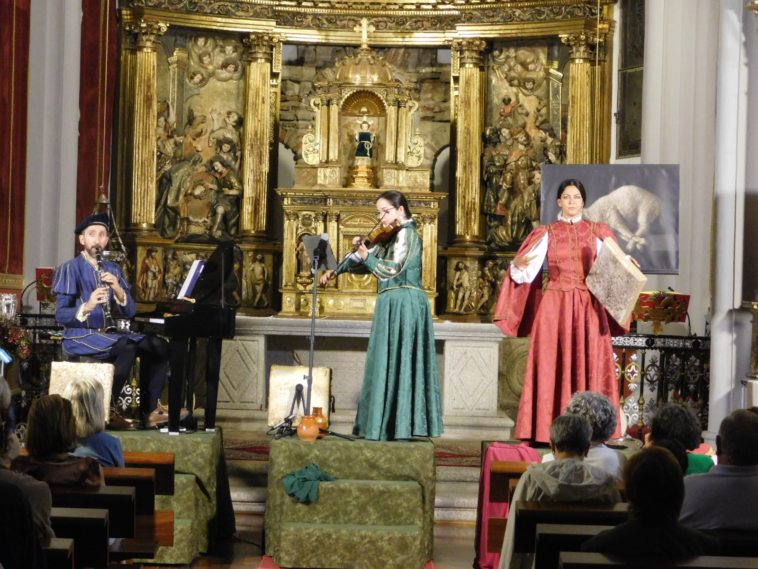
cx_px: 379
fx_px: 2168
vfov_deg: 14.9
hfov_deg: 19.8
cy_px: 284
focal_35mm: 99
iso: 800
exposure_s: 1/25
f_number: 4.6
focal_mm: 17.6
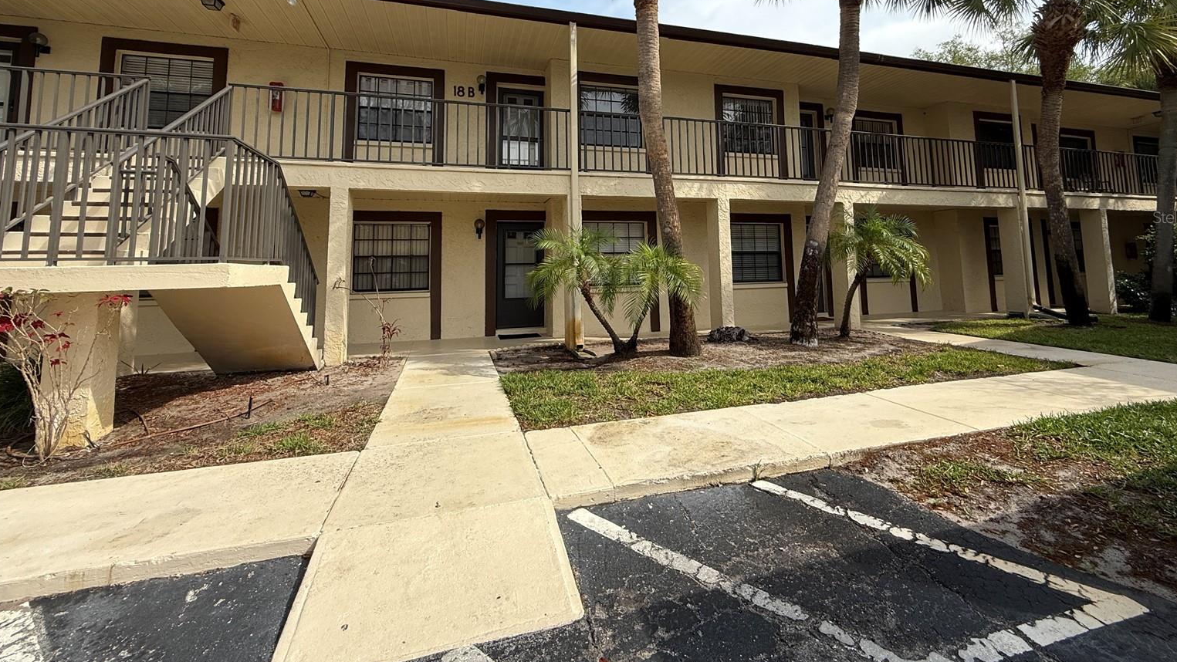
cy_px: 217
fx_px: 499
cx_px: 608
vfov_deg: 65.2
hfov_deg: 99.3
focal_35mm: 16
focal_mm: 2.22
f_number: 2.2
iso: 64
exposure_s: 1/1312
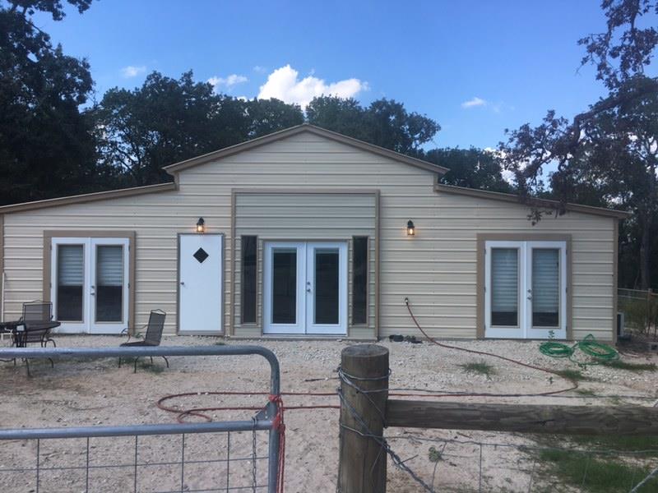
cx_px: 329
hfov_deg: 61.7
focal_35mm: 29
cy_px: 246
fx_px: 551
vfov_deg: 48.2
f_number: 2.2
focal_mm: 4.15
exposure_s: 1/927
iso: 25
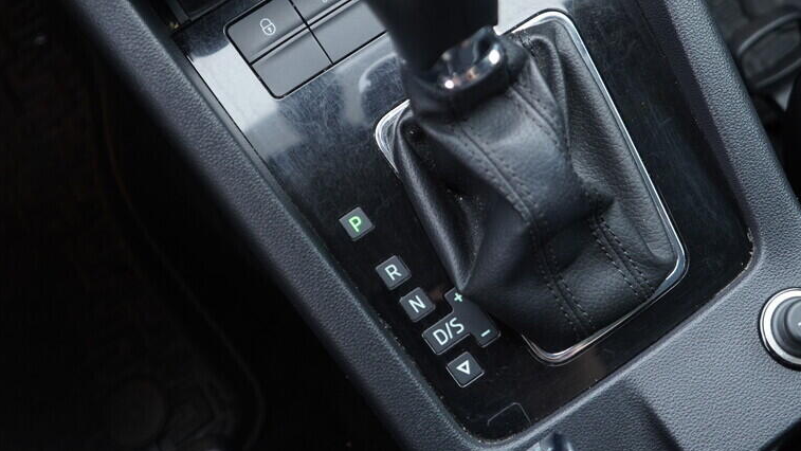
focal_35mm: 51
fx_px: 1083
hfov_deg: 40.6
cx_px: 420
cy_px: 106
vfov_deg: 23.2
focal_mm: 24
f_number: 2.8
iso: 400
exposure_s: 1/40
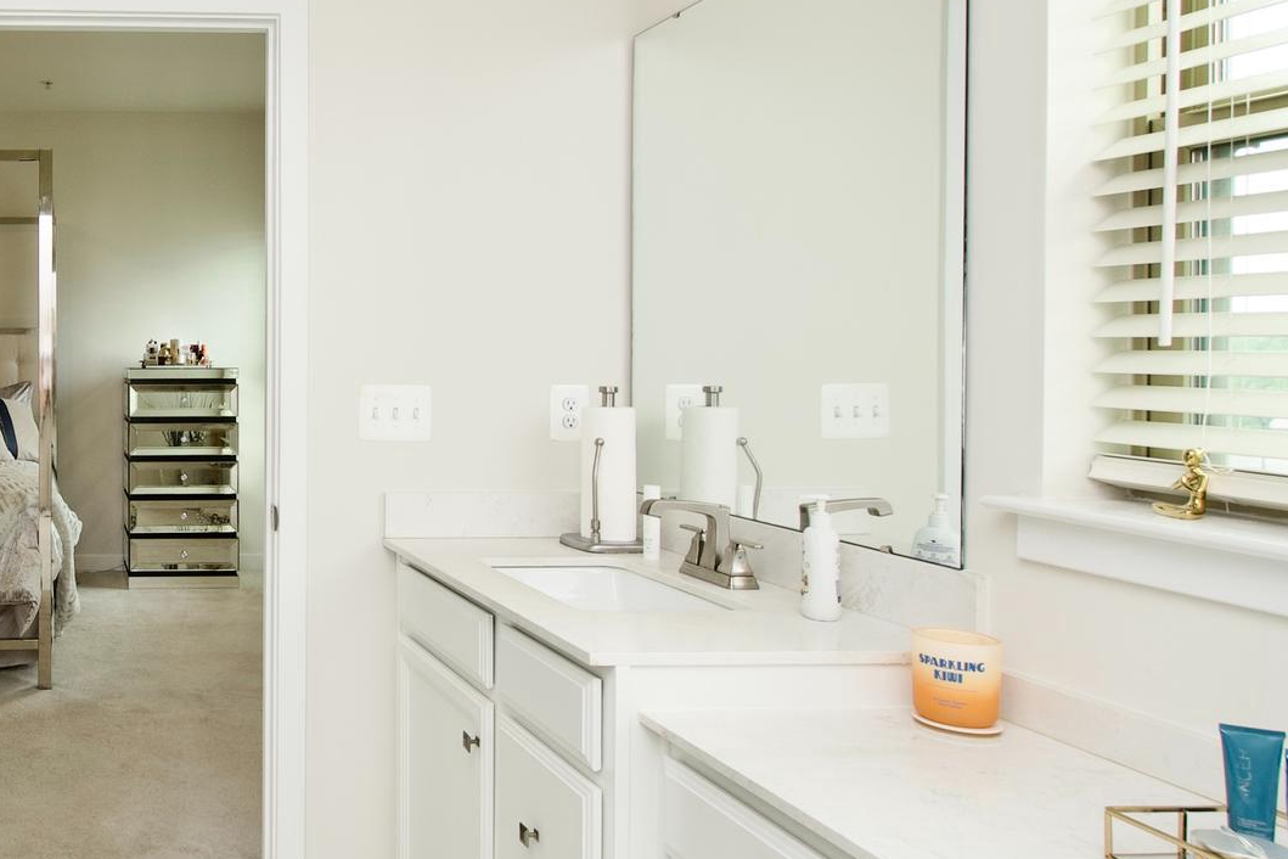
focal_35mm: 29
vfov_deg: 44.7
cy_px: 333
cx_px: 83
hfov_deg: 53.8
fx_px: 1037
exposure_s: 1/50
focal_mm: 10
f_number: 7.1
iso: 320
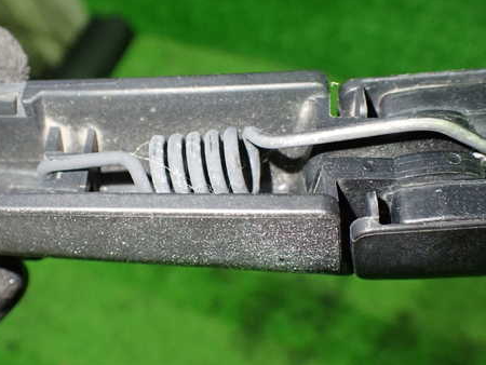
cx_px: 222
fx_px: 562
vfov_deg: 35.9
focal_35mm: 40
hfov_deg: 46.7
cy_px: 205
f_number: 2.3
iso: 800
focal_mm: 5.4
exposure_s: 1/40
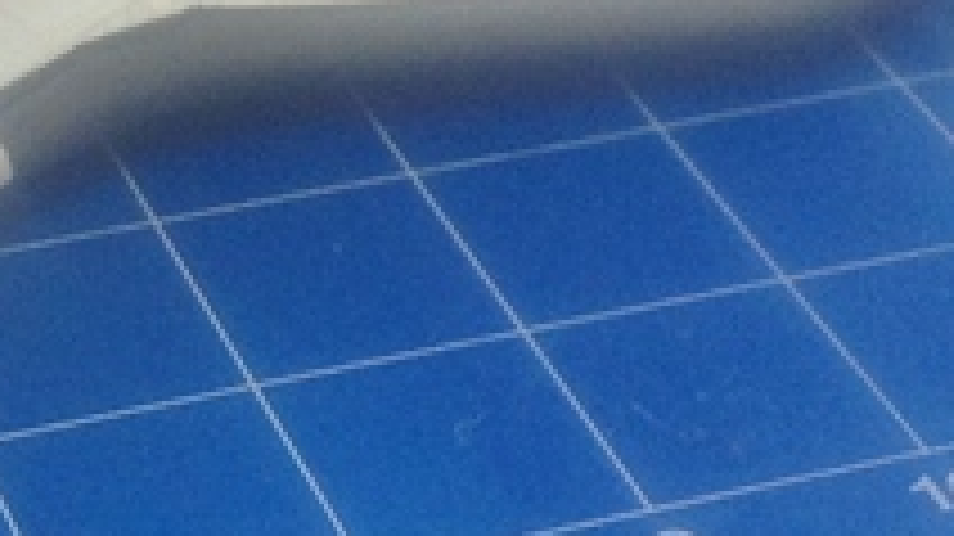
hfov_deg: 13.2
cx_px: 162
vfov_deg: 7.4
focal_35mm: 162
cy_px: -14
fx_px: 4096
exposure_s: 1/100
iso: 80
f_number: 2.4
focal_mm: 4.28
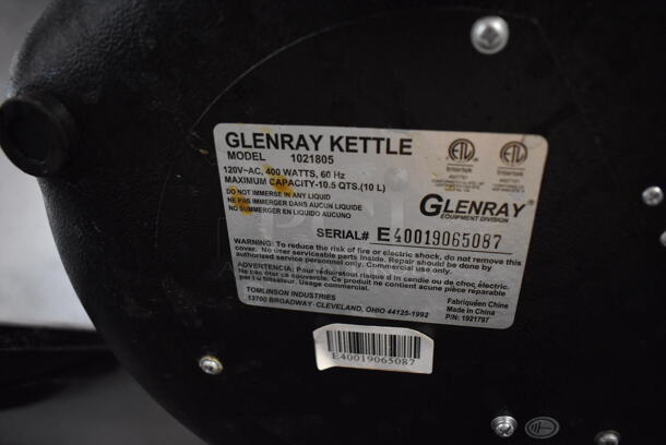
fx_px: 500
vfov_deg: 48.0
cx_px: 333
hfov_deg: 67.3
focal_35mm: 27
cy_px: 222
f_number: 3.5
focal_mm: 18
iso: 3200
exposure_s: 1/30
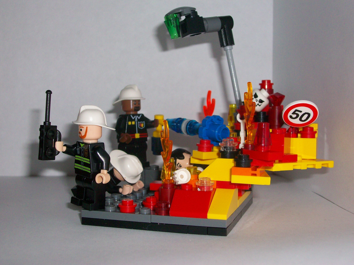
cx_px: 177
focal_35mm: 53
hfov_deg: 36.2
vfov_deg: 27.5
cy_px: 132
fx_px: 542
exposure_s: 1/70.6
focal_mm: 8.8
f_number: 3.6
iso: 160
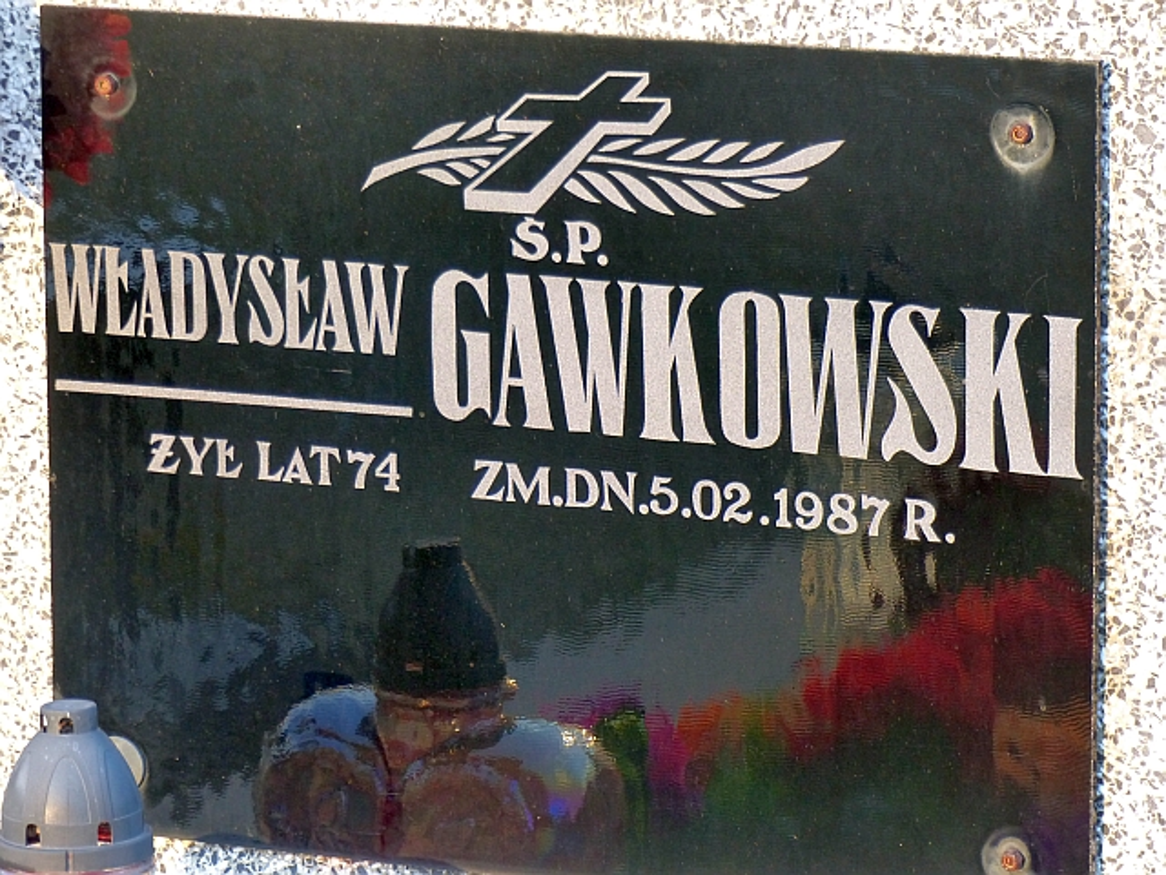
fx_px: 6770
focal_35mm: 201
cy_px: 438
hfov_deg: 9.8
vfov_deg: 7.4
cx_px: 583
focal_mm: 36.2
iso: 320
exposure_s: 1/80
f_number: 2.8
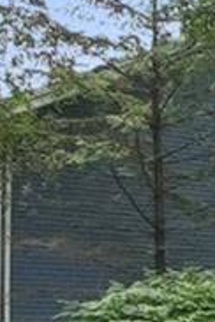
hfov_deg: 7.0
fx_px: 1102
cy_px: 322
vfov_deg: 16.3
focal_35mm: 123
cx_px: 966
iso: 640
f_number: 9
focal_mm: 10
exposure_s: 1/320
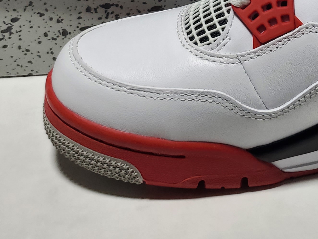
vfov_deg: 17.0
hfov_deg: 23.8
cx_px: 307
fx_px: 726
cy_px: -113
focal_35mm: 79
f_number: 1.5
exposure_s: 1/411
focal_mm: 4.3
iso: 50
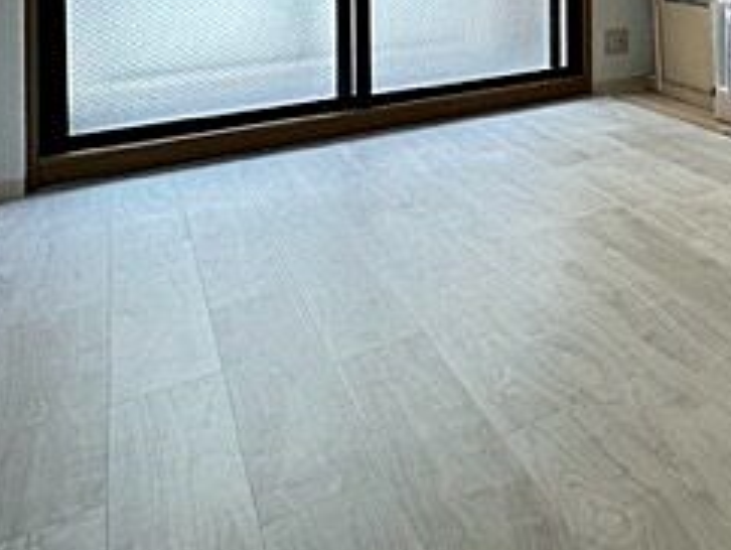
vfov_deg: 33.0
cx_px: 945
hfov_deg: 35.1
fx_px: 782
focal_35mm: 37
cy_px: -79
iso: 100
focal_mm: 2.22
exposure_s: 1/120
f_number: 2.2
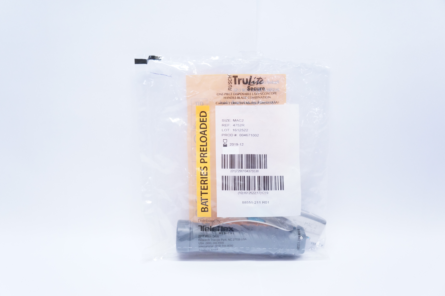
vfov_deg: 38.3
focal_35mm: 34
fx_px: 426
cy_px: 148
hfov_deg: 55.2
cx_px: 222
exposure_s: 1/200
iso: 1600
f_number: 4
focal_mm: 23
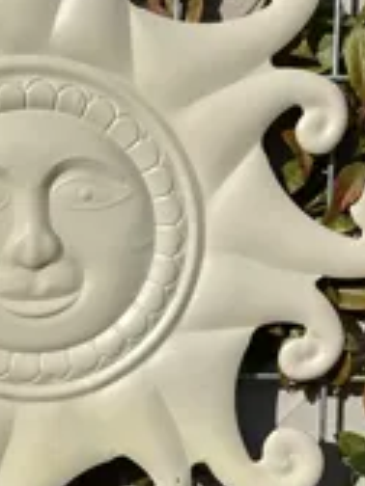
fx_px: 998
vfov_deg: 27.4
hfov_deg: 20.4
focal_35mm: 71
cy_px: 216
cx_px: 61
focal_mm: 3.99
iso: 20
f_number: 1.8
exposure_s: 1/4808
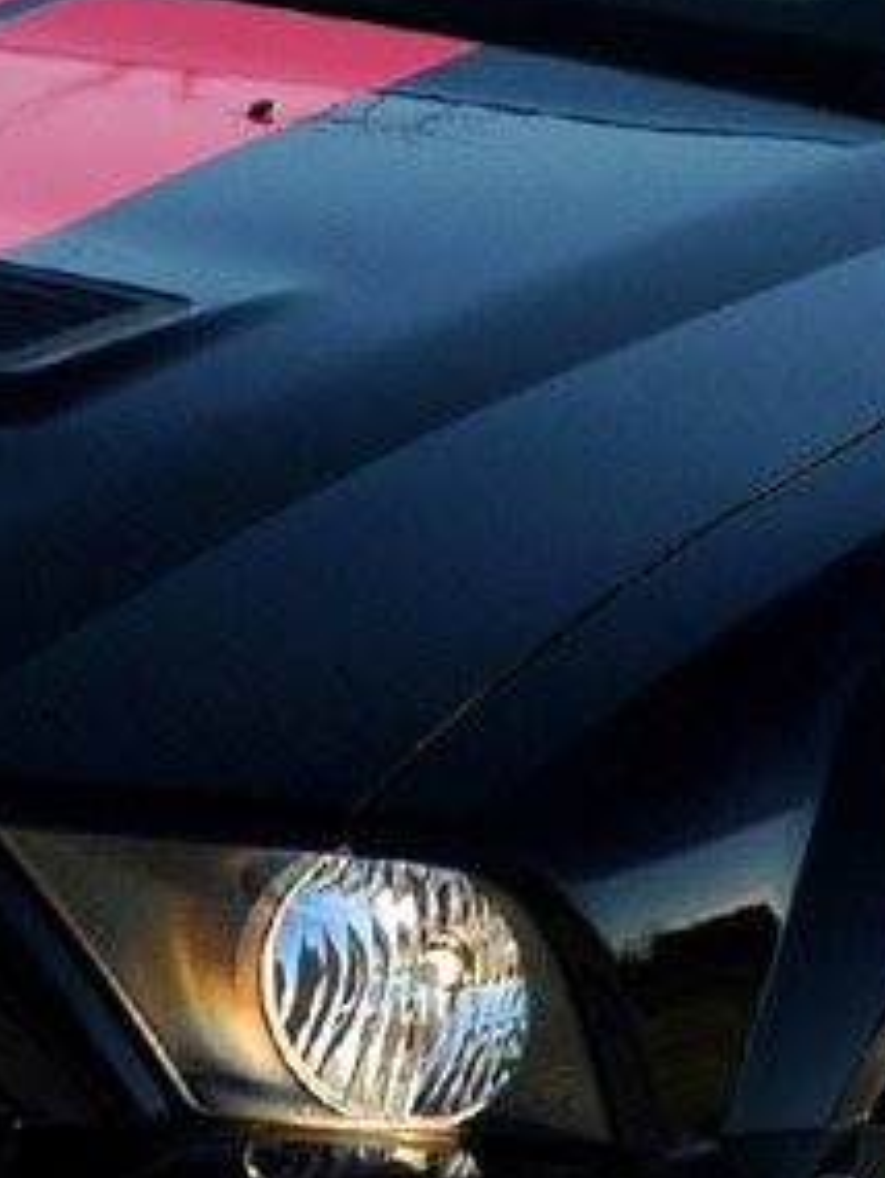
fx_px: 15430
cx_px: 285
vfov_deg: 4.4
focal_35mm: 453
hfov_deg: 3.3
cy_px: 539
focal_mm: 70
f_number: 9
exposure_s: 1/50
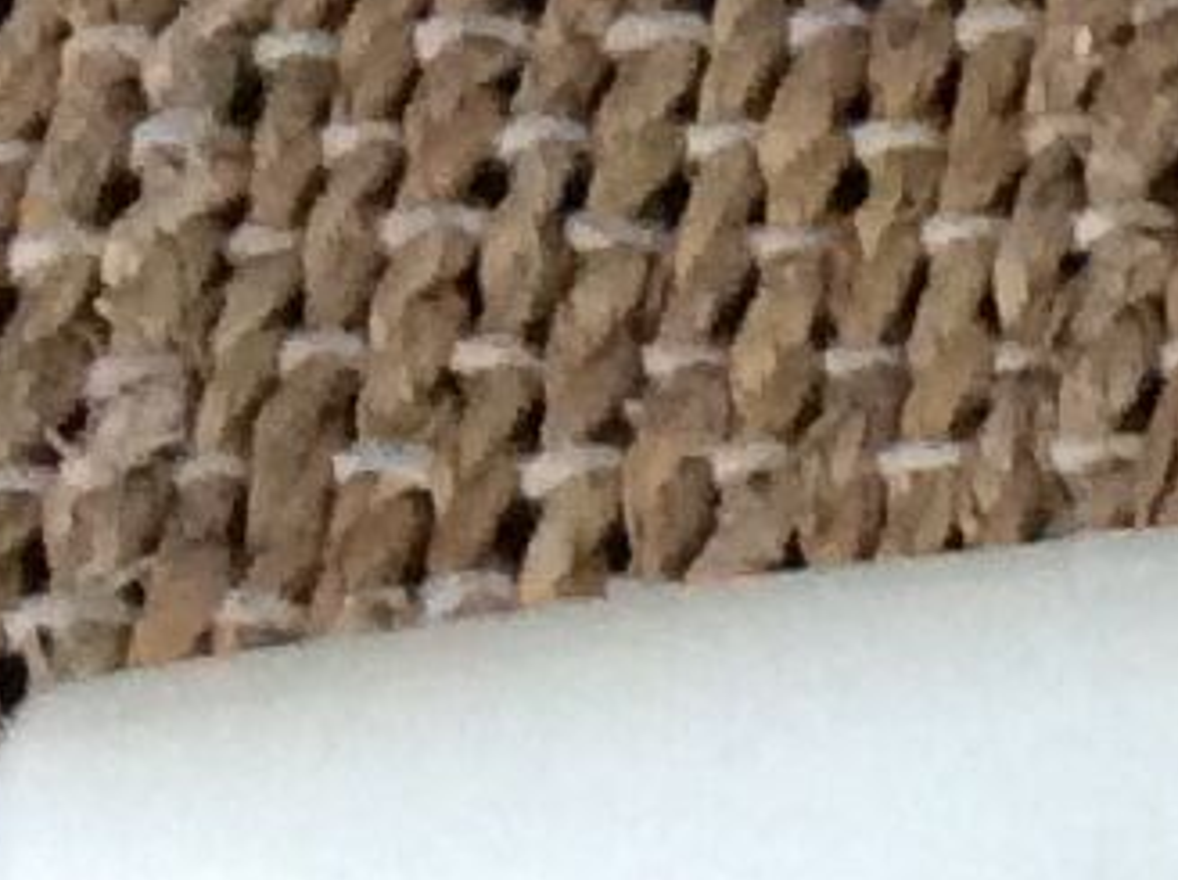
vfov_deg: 5.6
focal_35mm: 253
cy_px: 2123
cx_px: 3620
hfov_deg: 7.0
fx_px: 8597
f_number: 2.4
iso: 160
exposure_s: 1/25
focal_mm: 3.3
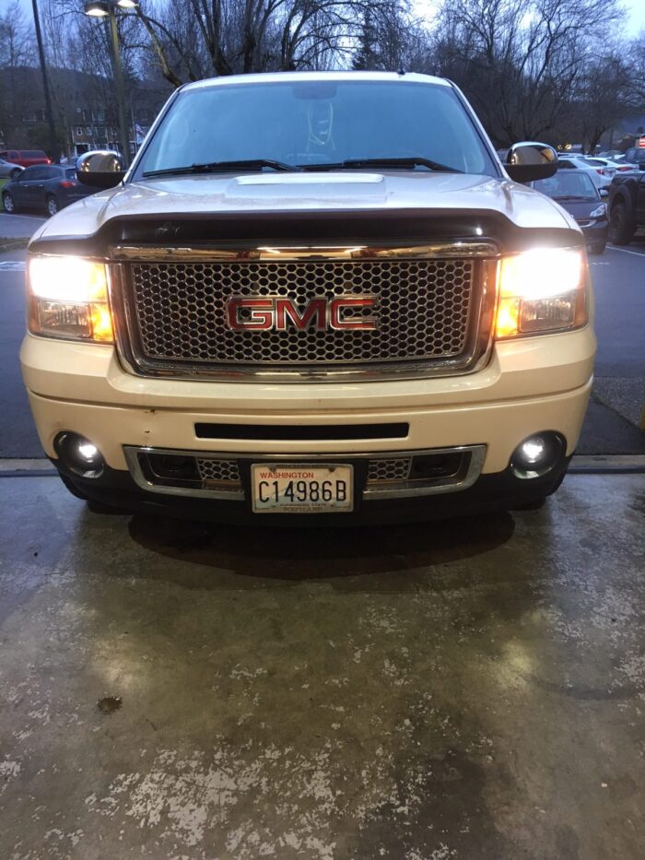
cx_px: 322
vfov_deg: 61.7
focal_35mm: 29
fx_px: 720
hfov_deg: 48.2
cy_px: 430
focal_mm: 4.15
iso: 100
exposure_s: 1/30
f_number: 2.2
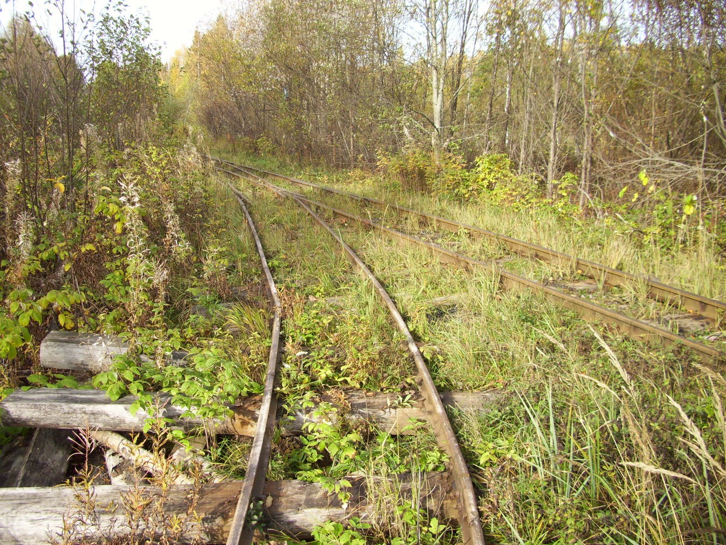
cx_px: 363
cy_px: 272
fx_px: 713
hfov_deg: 54.0
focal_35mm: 34
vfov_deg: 41.8
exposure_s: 1/250
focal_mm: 5.7
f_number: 2.9
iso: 80
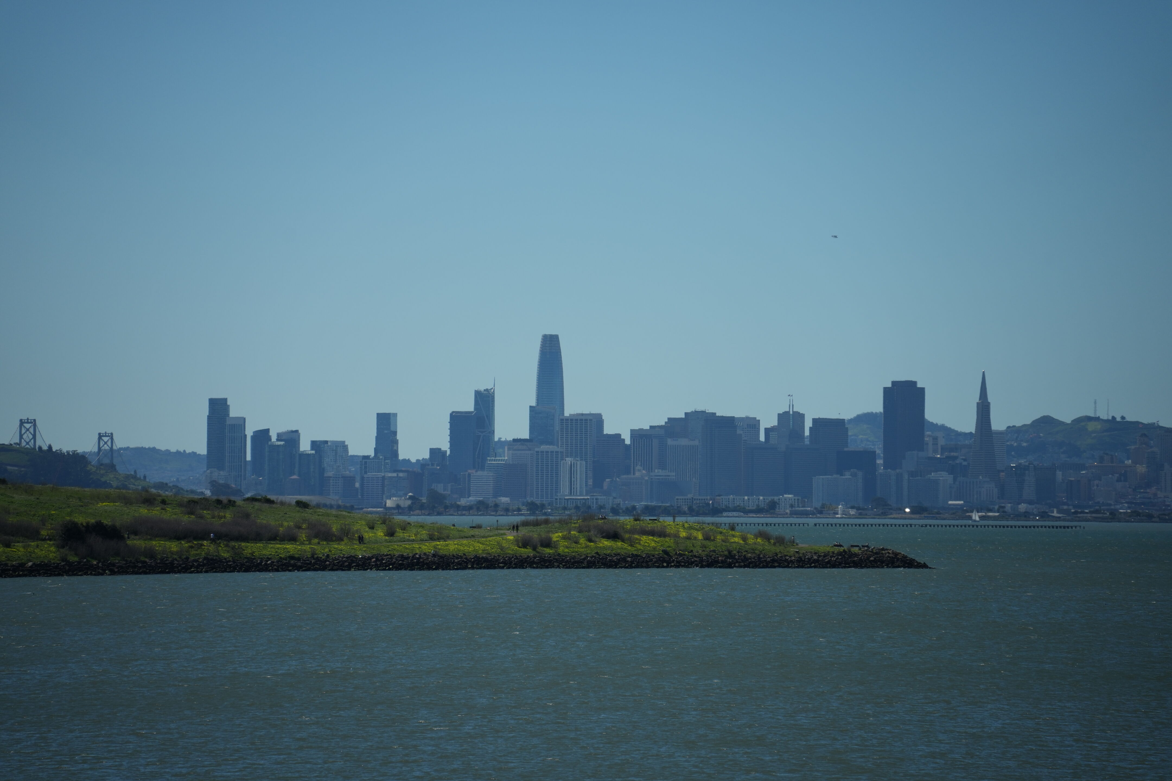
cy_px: 390
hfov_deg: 9.5
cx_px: 586
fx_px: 7064
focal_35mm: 217
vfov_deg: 6.3
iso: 250
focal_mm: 217
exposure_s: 1/2000
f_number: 7.1
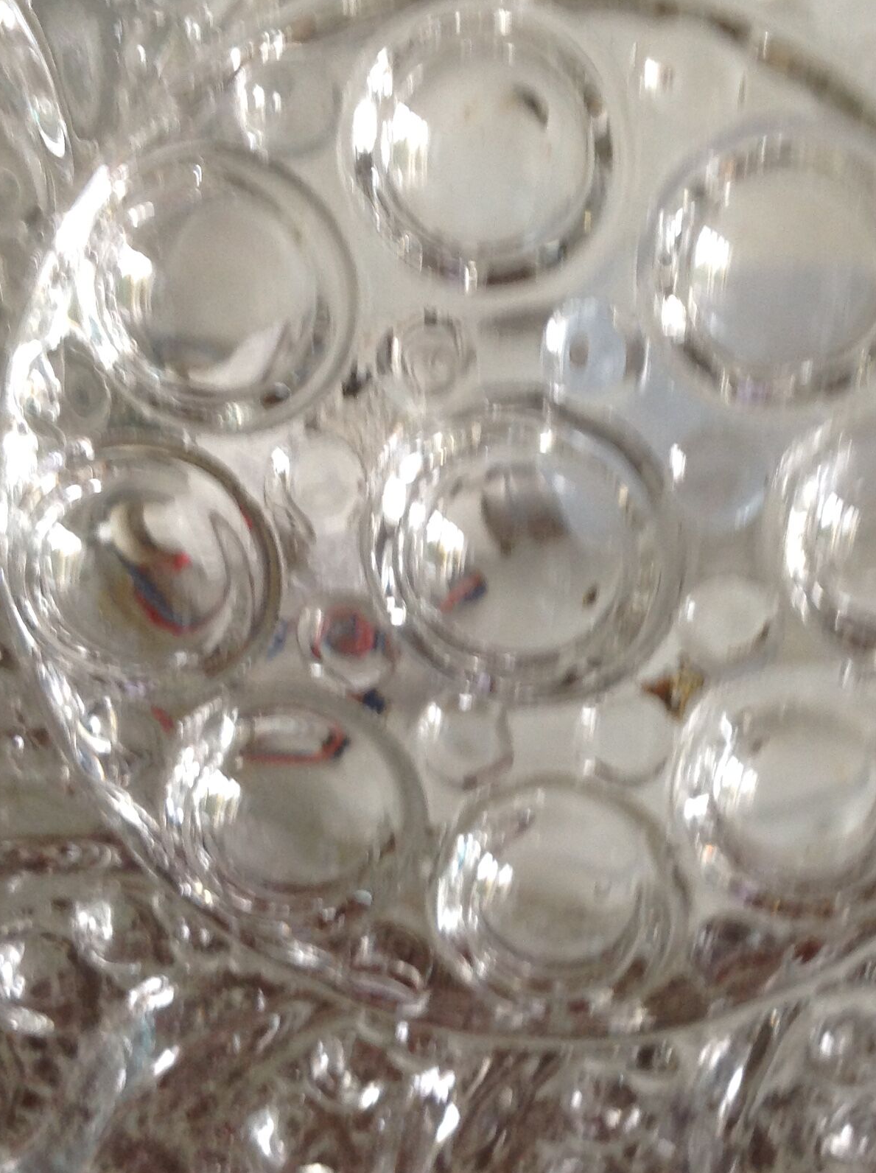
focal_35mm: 57
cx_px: 612
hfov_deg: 25.4
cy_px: 610
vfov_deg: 33.8
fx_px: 1928
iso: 100
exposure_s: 1/15
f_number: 2.4
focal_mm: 4.28
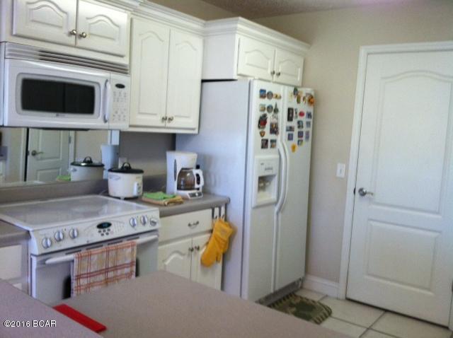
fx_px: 457
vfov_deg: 40.6
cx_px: 226
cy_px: 169
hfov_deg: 52.7
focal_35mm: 35
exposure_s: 1/15
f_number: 2.8
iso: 125
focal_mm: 3.85
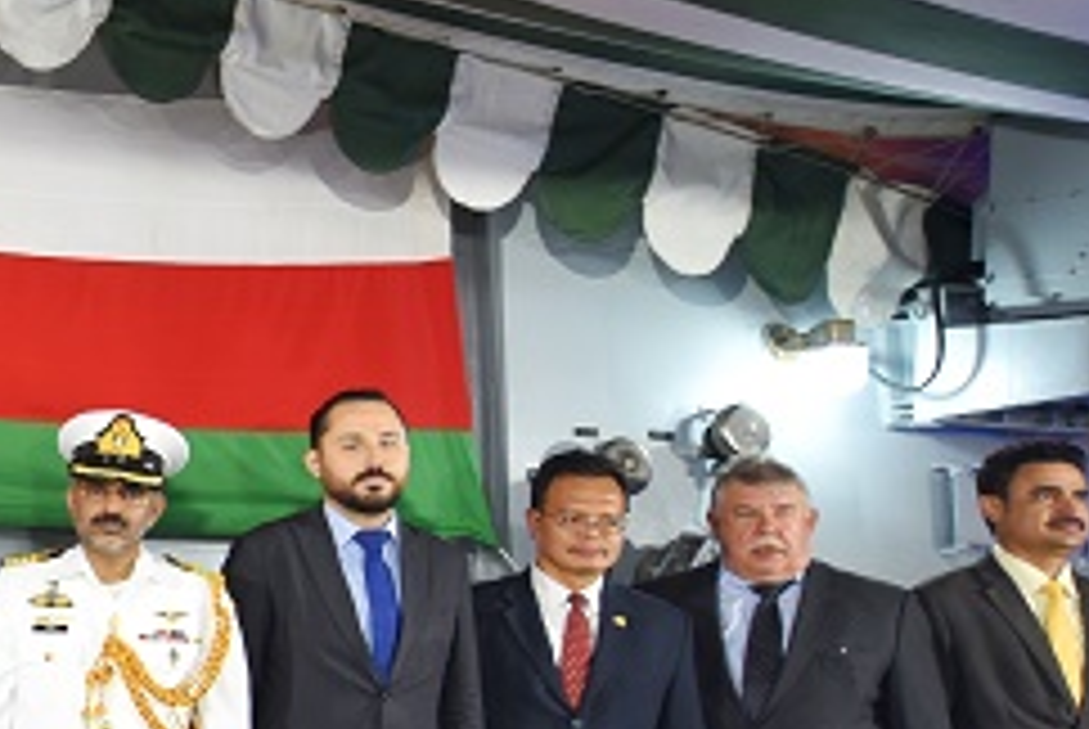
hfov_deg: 30.1
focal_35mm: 52
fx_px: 1575
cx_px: -338
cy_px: 443
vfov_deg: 26.0
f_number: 2.8
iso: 800
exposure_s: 1/50
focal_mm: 18
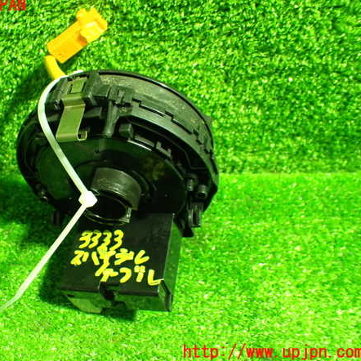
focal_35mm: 36
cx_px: 123
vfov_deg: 46.0
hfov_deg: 45.4
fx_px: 425
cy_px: 179
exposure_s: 1/30
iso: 1000
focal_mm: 5.4
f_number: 2.3
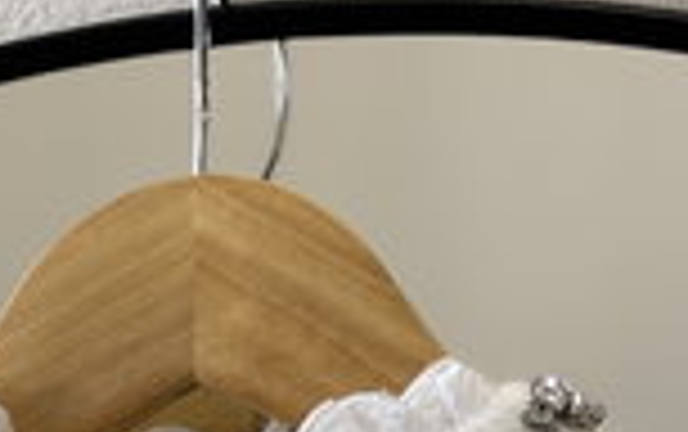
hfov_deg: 10.7
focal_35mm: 192
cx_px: -135
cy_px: 1033
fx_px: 3604
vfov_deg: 6.5
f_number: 1.6
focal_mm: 5.96
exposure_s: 1/50
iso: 100
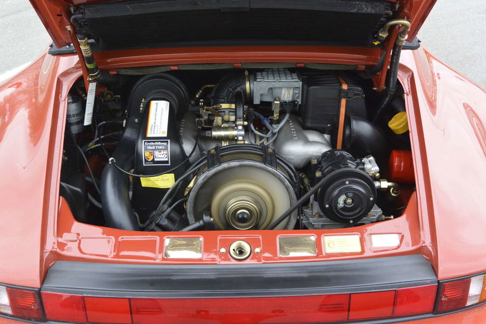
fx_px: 567
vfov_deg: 31.9
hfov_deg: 46.4
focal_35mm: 42
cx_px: 243
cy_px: 162
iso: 400
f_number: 4.2
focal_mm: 15.7
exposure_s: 1/100
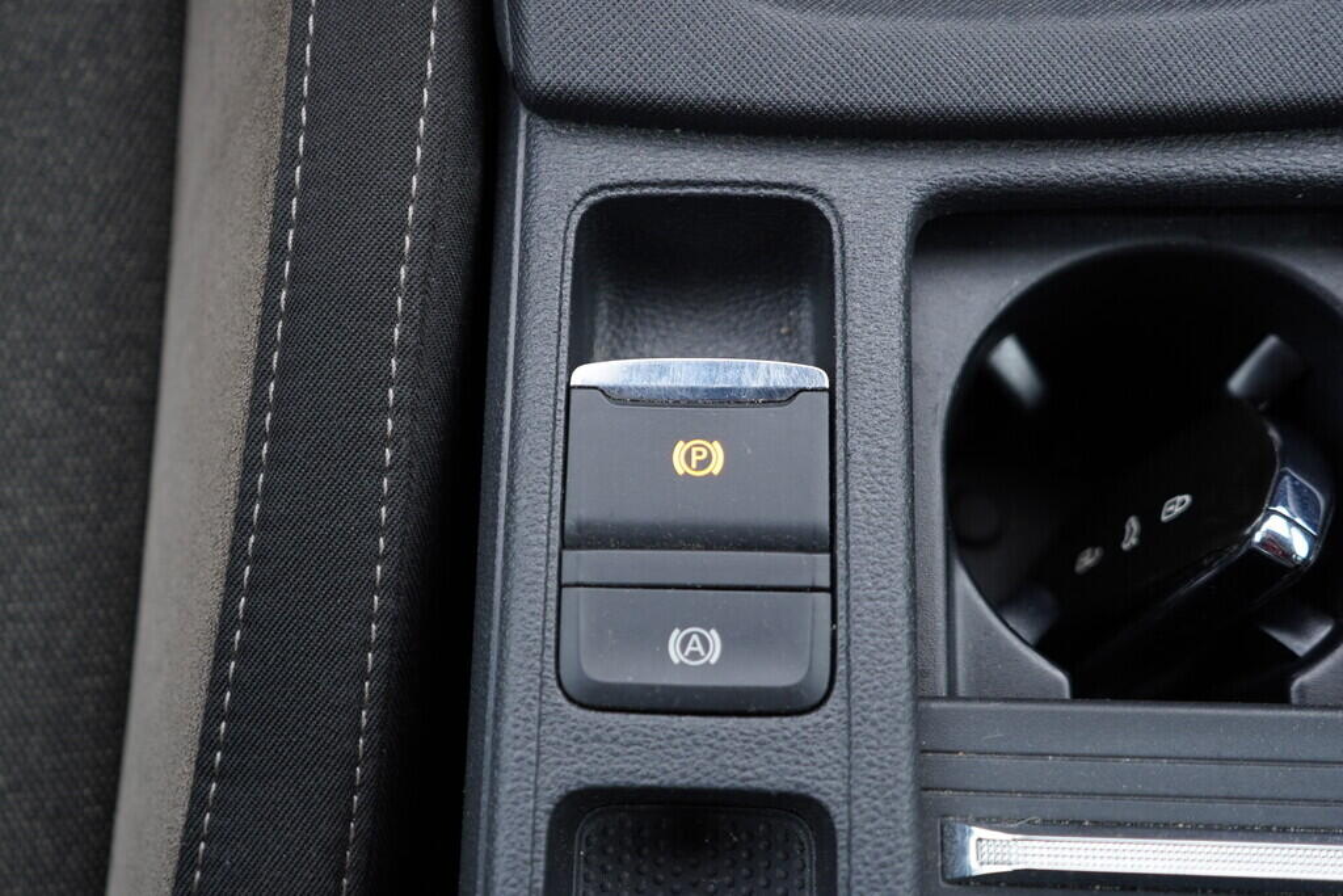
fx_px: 1343
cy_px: 448
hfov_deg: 53.1
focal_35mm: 36
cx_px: 672
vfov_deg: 36.9
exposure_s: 1/40
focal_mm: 24
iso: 250
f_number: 2.8
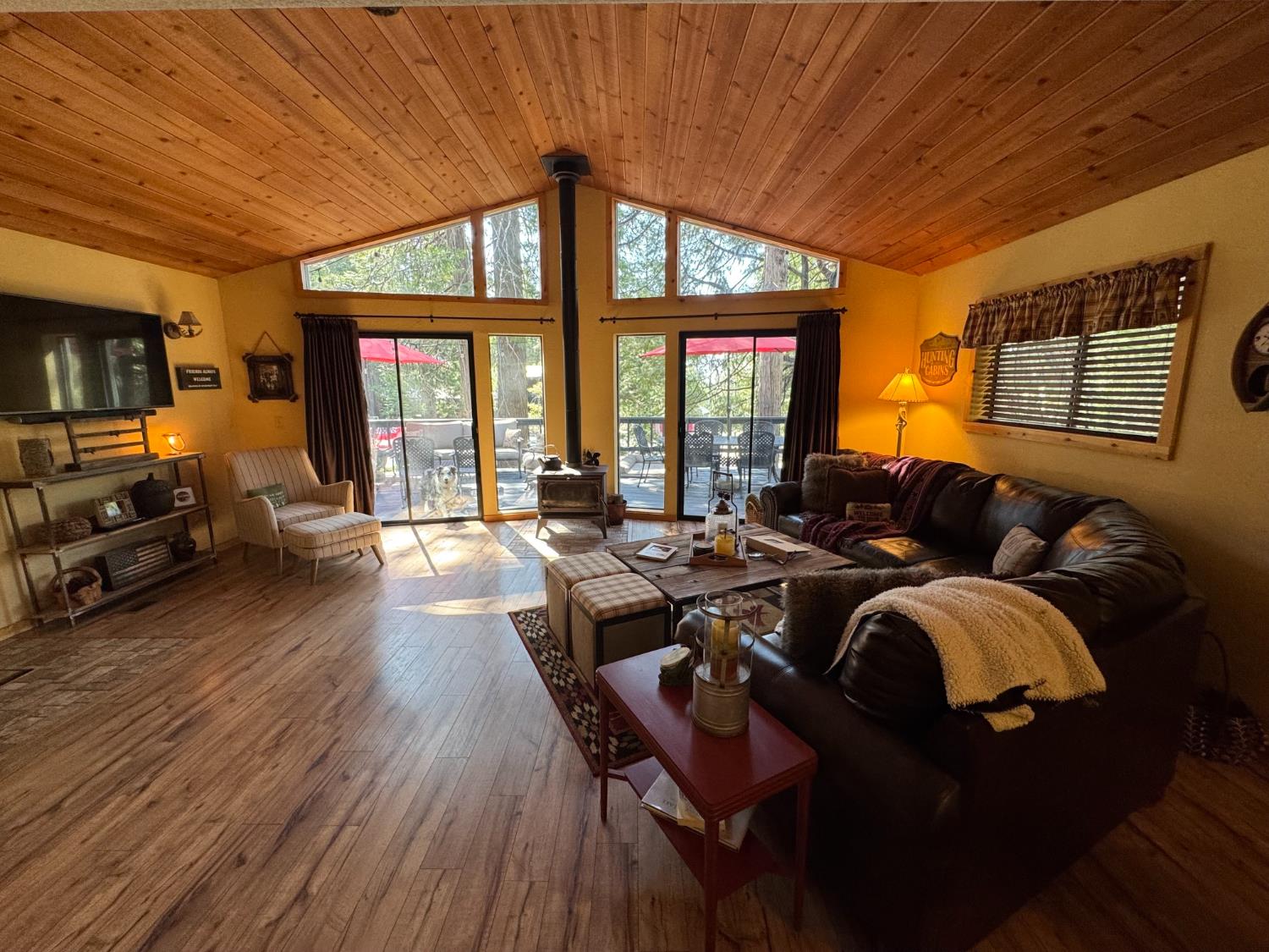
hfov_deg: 102.1
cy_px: 476
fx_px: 513
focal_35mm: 14
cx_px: 634
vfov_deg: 85.7
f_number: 2.2
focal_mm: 2.22
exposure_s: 1/120
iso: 200
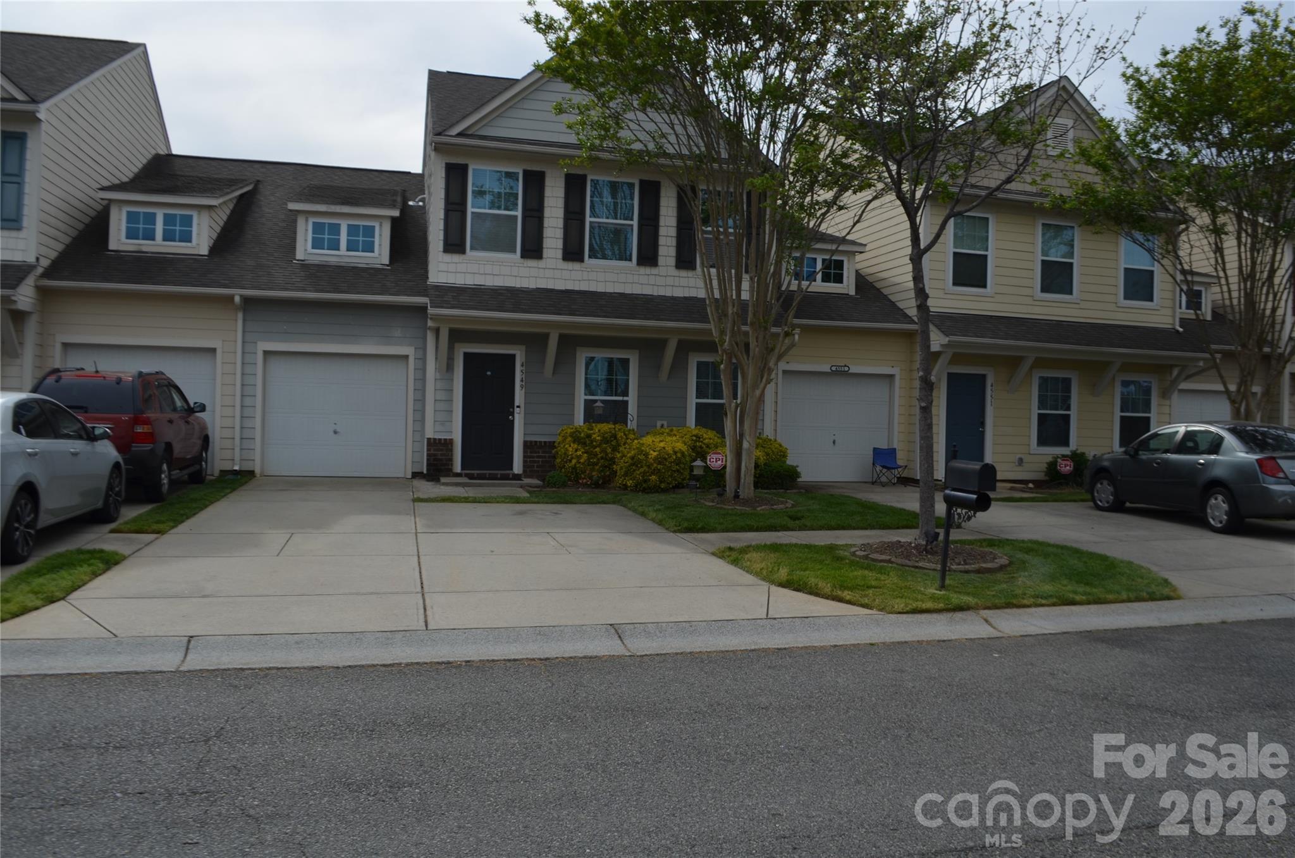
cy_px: 429
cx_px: 648
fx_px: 969
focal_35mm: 27
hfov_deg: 67.5
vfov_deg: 47.7
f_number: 8
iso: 110
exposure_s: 1/250
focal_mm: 18
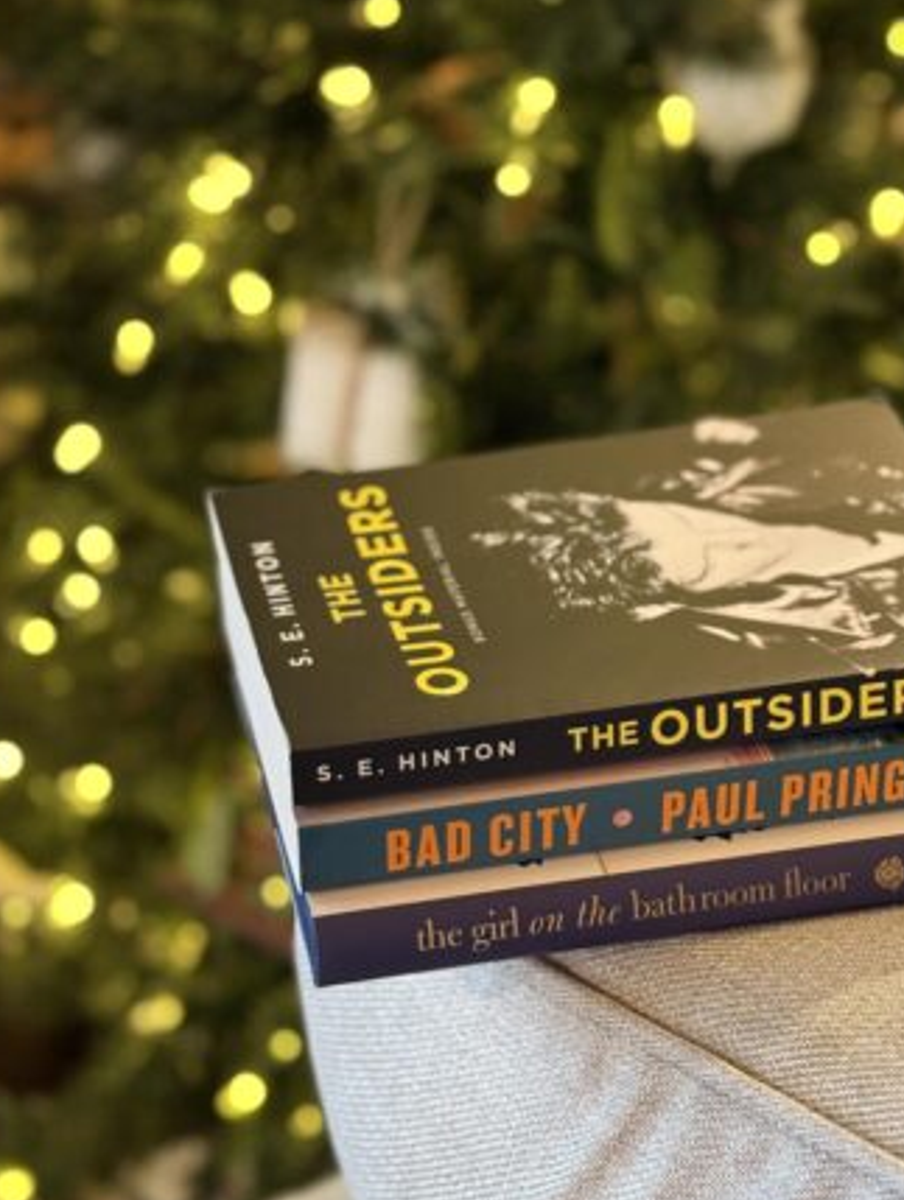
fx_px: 2119
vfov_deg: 31.6
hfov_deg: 24.0
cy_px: 606
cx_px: 537
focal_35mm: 61
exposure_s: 1/30
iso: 500
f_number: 1.78
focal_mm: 6.76
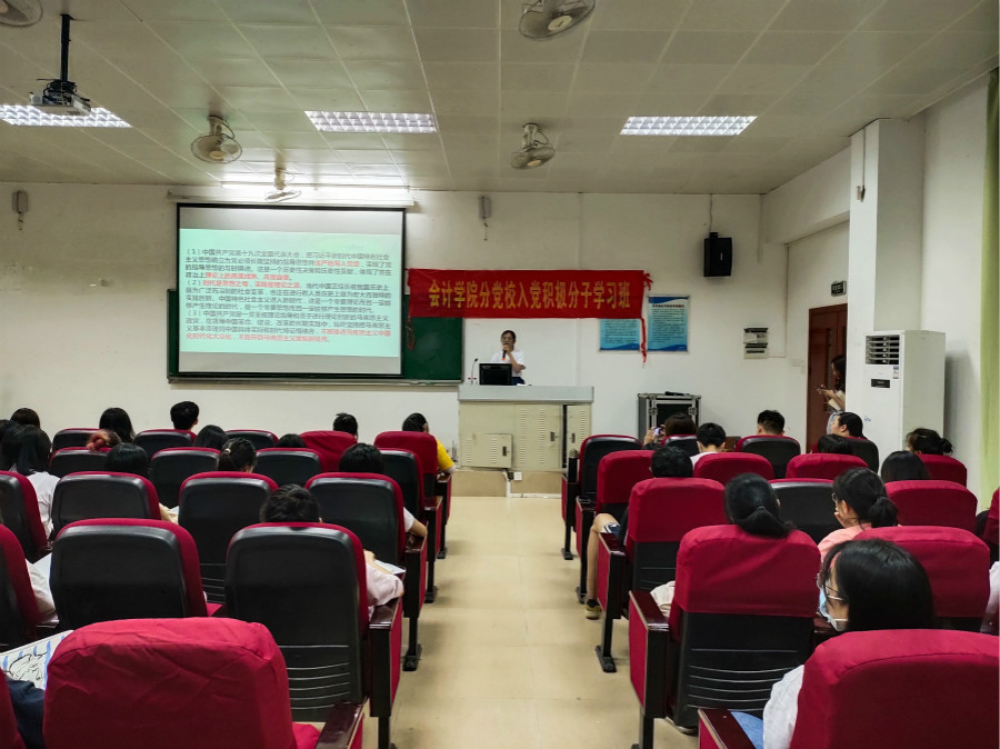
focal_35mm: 23
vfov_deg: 58.8
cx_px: 500
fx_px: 664
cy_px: 374
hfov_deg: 74.0
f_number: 1.79
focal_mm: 4.74
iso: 56
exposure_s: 1/119
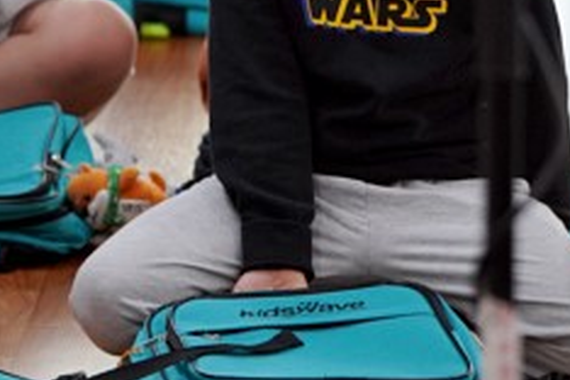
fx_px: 6396
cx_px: -482
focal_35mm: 404
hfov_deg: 5.0
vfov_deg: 3.4
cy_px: -319
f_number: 4
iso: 1250
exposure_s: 1/160
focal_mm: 105
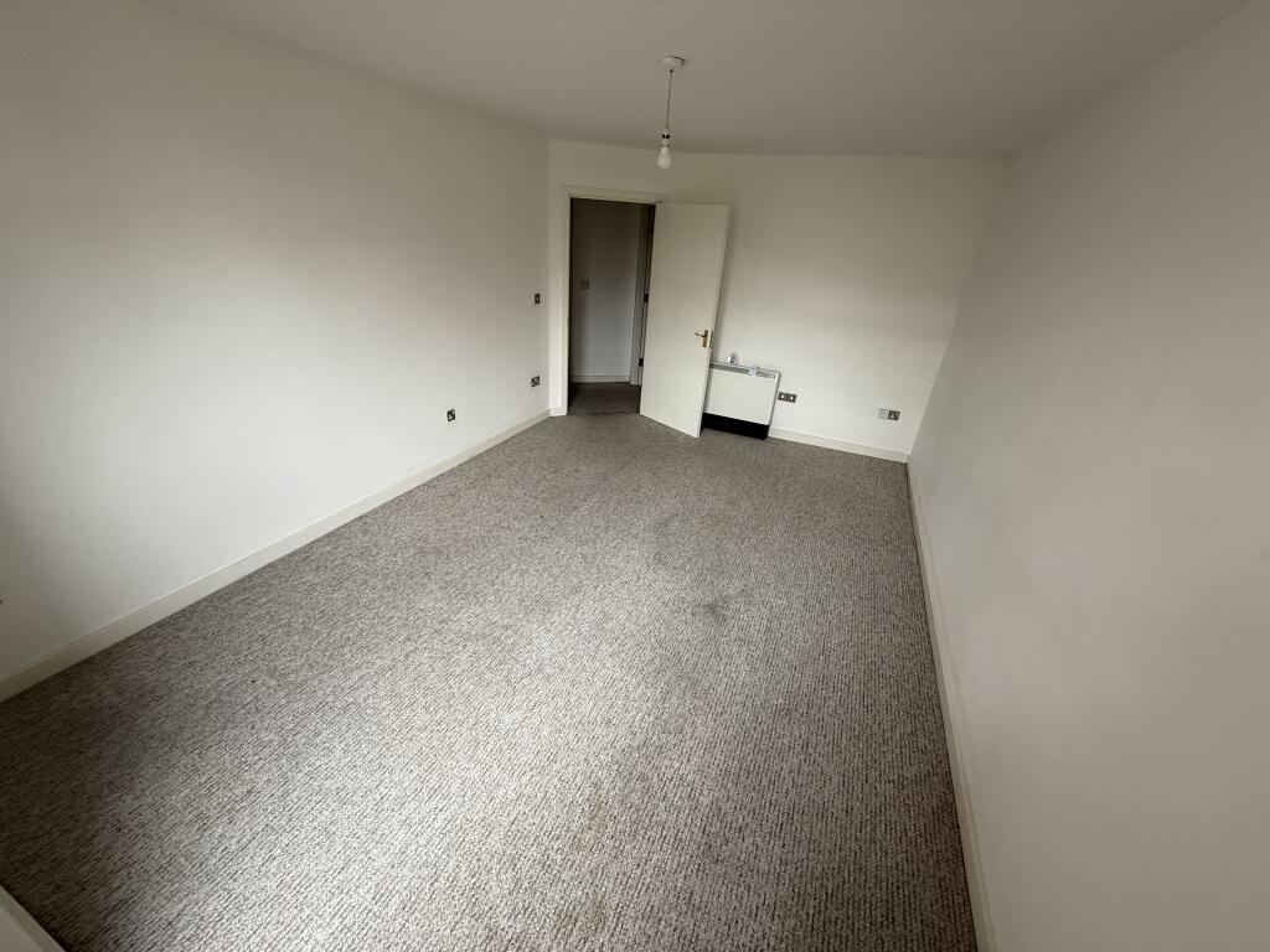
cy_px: 476
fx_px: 514
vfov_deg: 85.7
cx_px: 635
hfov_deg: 102.1
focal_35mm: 14
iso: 160
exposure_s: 1/99
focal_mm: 2.22
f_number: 2.2
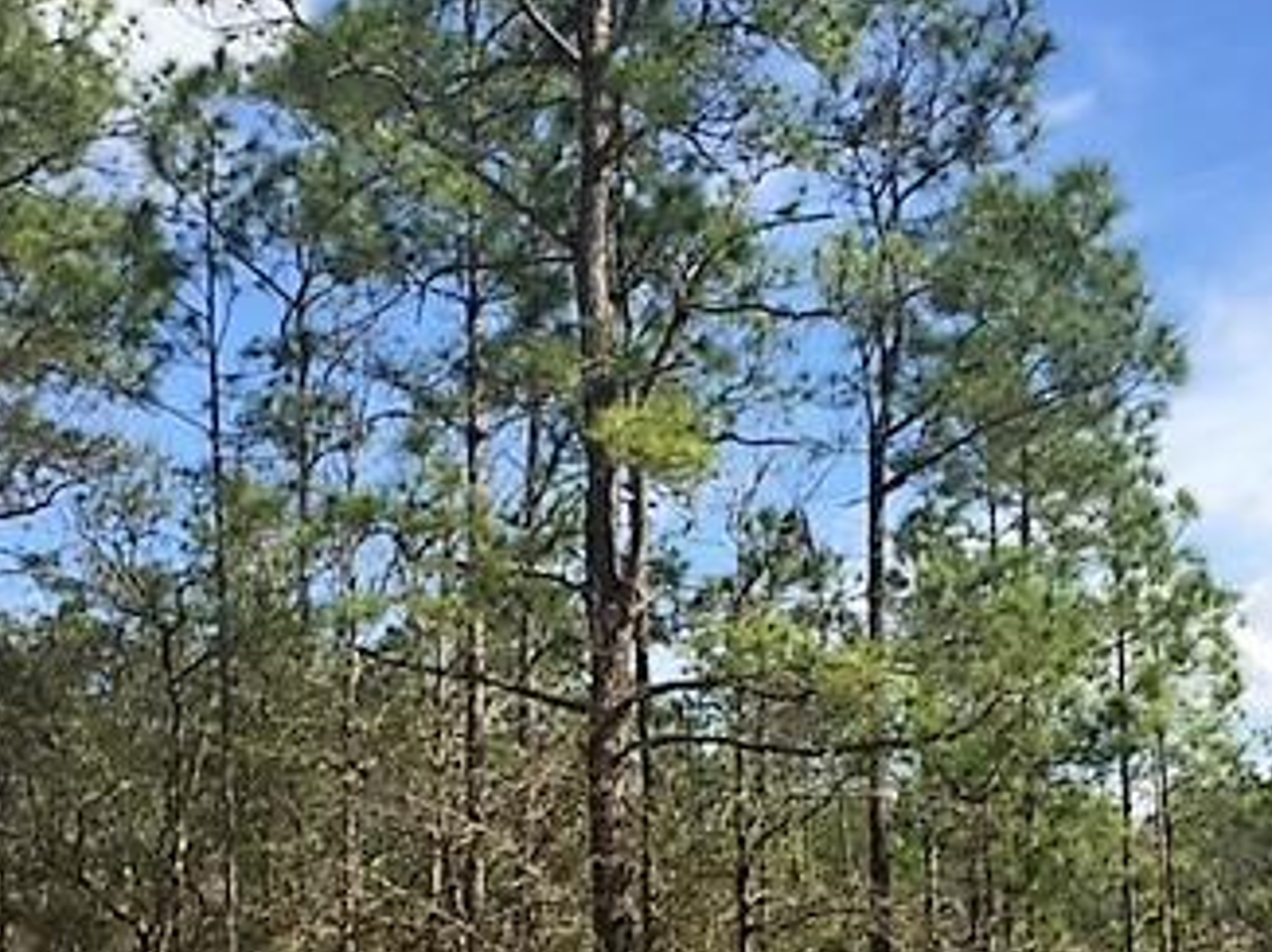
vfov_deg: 25.1
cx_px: 675
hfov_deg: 33.8
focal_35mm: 57
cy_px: 796
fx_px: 2093
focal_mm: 4.15
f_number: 2.2
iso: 32
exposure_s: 1/1647
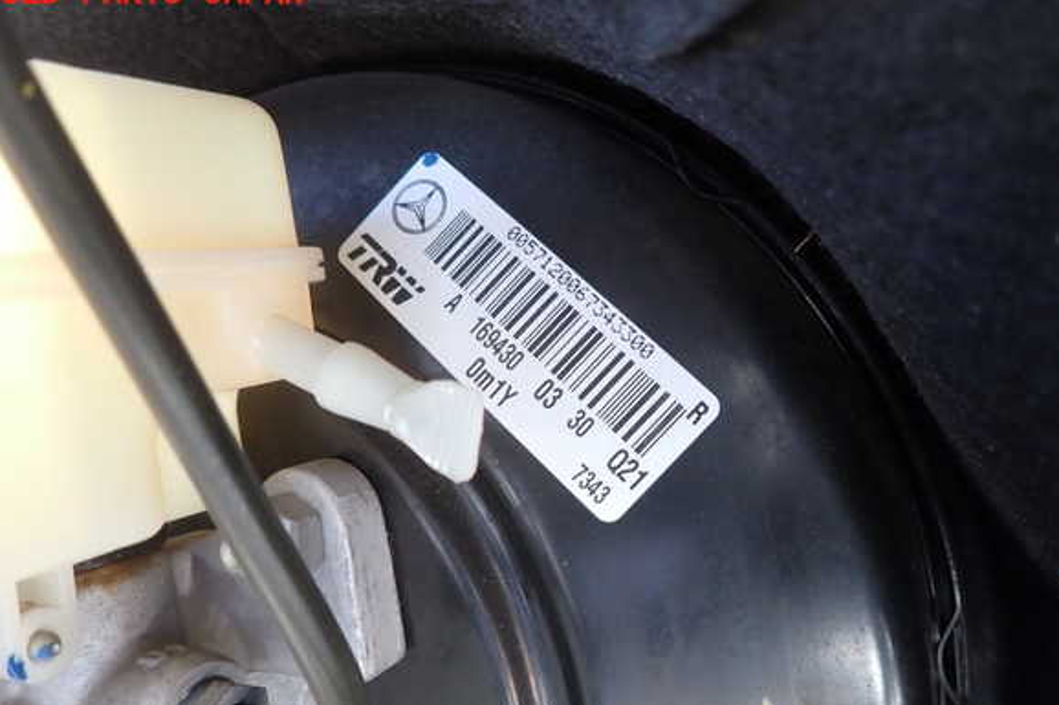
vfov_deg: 47.9
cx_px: 520
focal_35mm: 27
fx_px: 794
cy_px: 381
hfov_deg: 67.4
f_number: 2
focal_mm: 4.5
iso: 200
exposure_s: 1/60
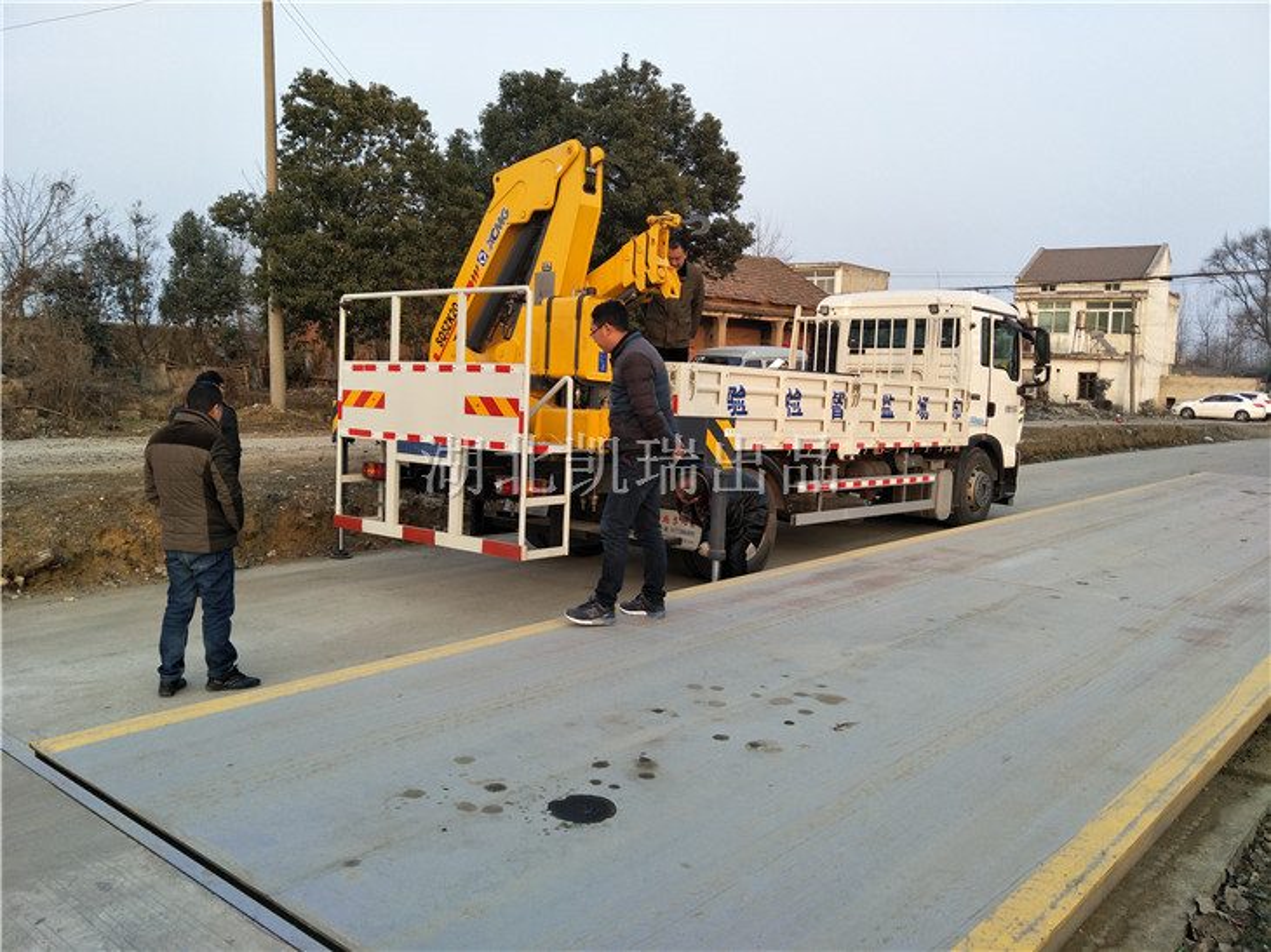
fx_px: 881
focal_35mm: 24
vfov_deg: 56.8
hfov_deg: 71.6
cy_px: 476
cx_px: 636
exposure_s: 1/212
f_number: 1.7
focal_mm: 4.1
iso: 33
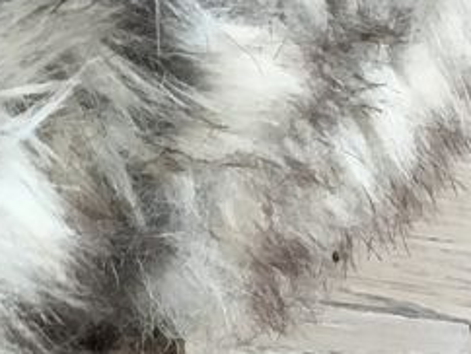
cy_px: 681
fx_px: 1743
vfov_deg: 10.7
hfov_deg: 14.2
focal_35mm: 128
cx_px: -284
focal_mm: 3.3
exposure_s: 1/33
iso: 32
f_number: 2.4
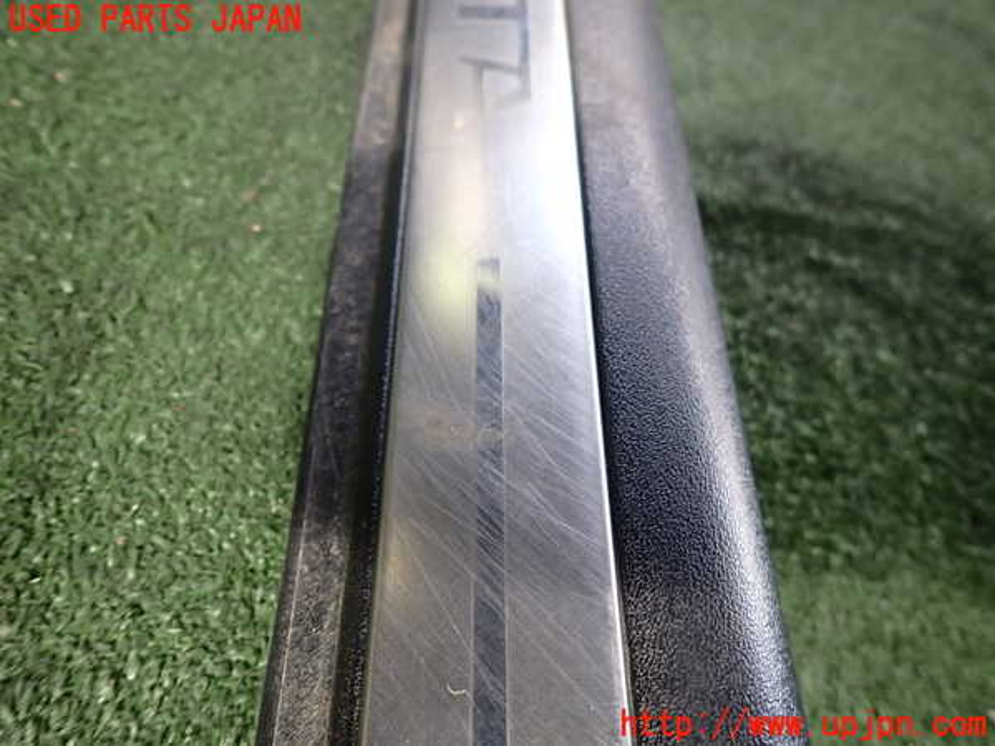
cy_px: 373
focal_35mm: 25
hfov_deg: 69.4
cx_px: 498
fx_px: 719
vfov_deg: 54.9
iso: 400
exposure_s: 1/250
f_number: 2
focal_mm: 4.5
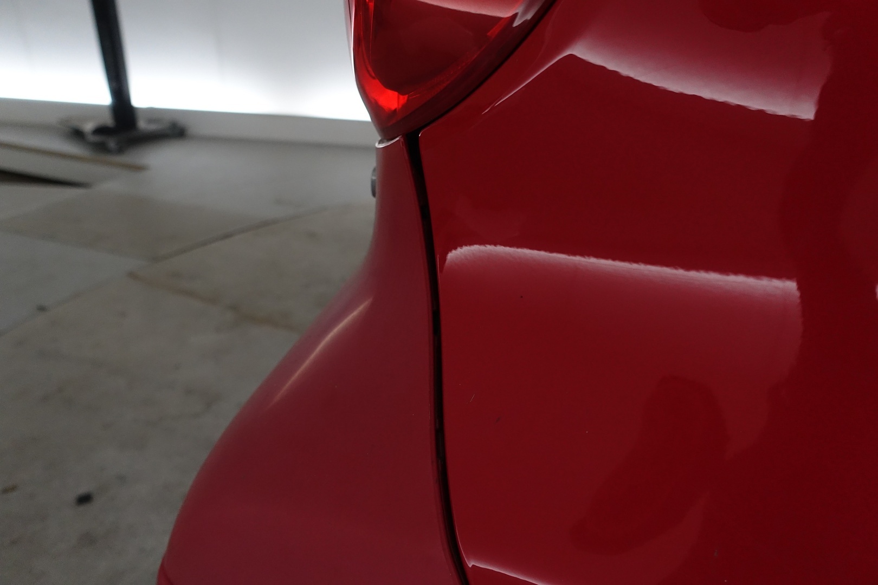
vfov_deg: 53.1
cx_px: 439
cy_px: 292
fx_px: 585
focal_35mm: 24
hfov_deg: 73.7
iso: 1000
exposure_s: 1/500
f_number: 2.5
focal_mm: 8.8
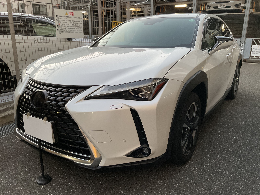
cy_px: 98
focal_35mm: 29
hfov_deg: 61.7
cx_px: 130
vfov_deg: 48.2
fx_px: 218
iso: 125
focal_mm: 3
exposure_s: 1/60
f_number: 1.8
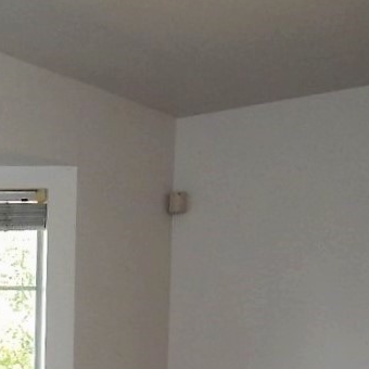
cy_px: 466
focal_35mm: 84
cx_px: -163
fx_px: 1013
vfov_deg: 19.2
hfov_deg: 18.6
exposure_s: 1/125
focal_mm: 4
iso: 125
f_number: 3
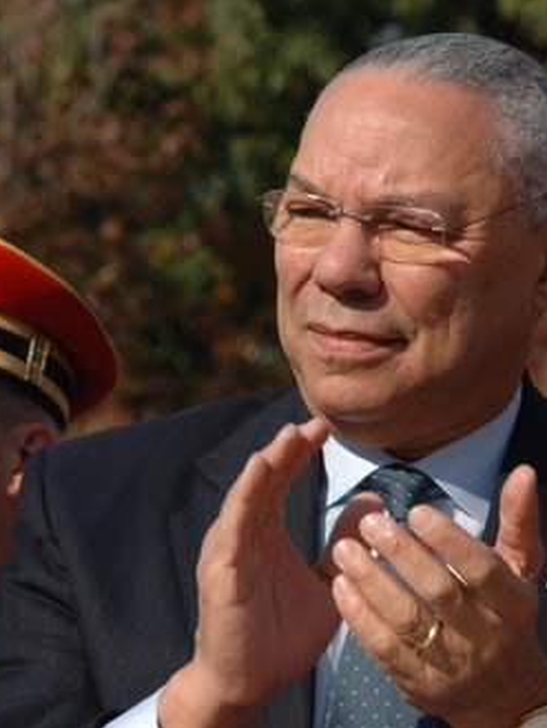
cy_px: 365
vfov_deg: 5.3
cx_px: 312
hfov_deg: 4.0
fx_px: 7833
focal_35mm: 372
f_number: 14
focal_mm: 170
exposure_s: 1/320
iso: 400
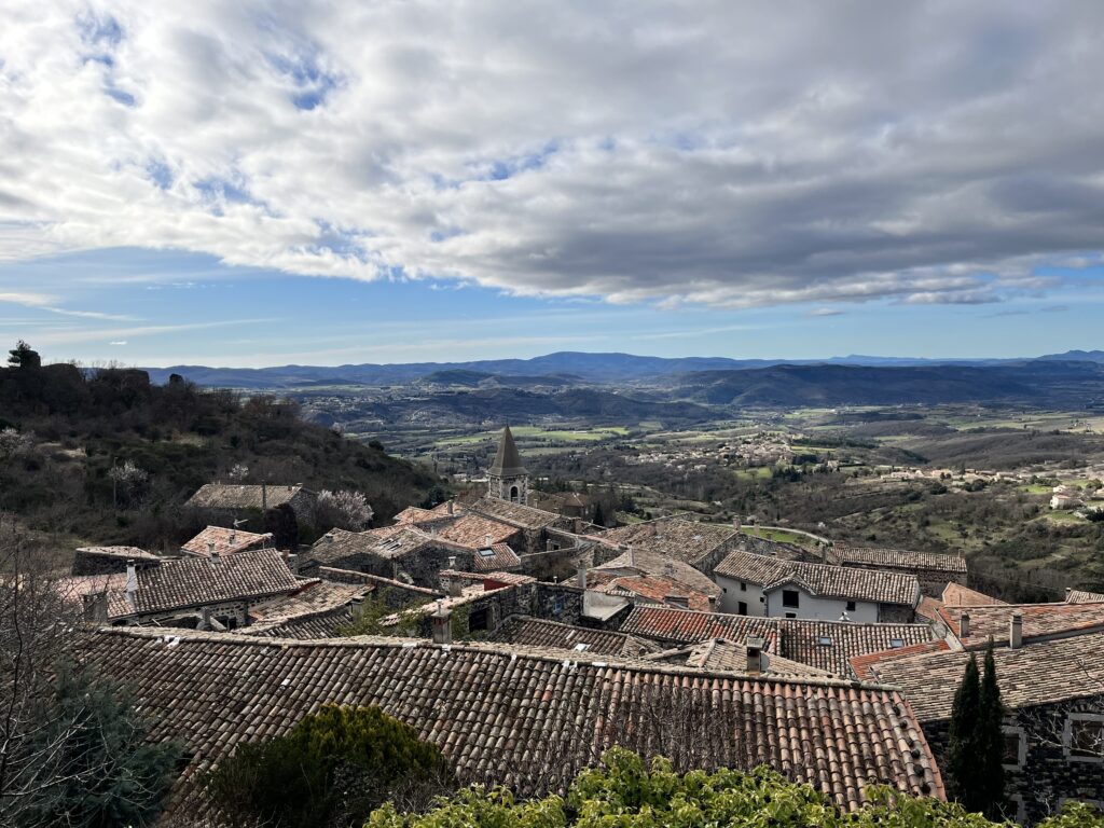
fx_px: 829
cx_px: 552
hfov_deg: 67.3
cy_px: 414
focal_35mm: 26
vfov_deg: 53.1
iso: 50
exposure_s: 1/5556
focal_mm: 5.1
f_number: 1.6
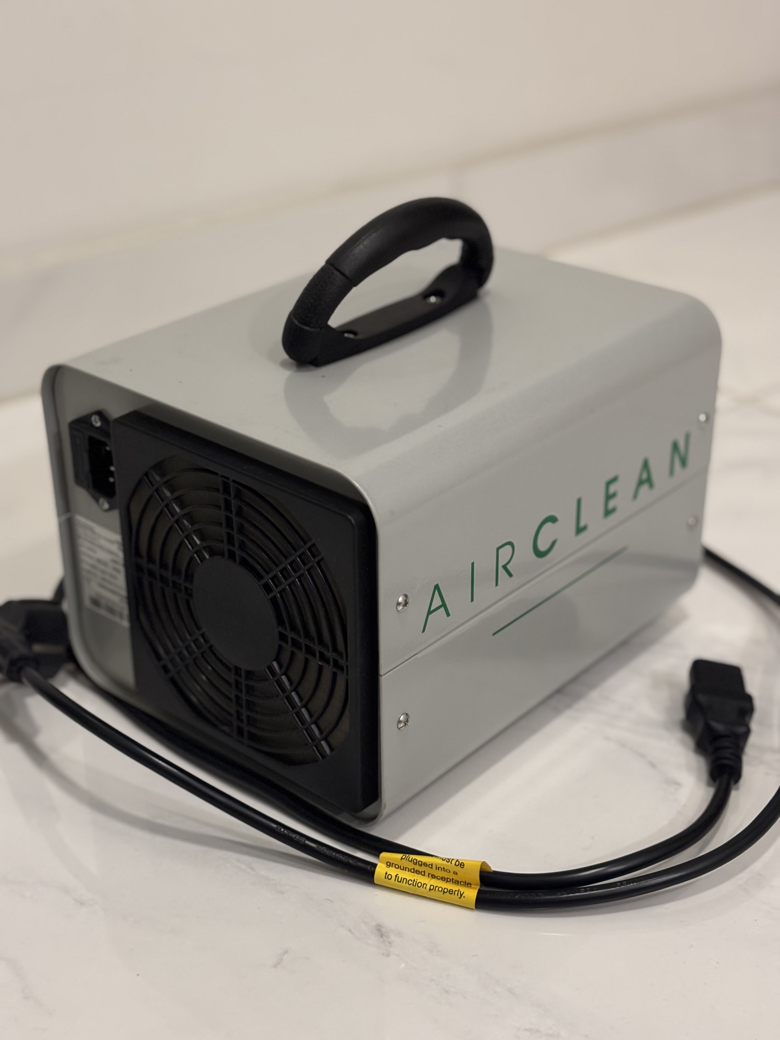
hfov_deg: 28.0
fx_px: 1562
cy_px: 520
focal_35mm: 52
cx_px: 390
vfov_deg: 36.8
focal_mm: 5.96
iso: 250
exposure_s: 1/25
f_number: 1.6
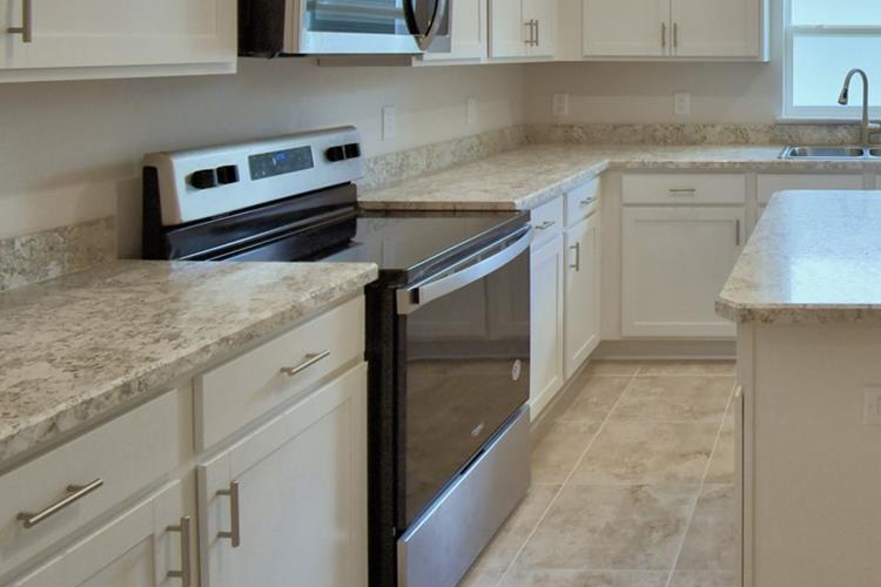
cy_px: 54
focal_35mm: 32
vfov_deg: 38.2
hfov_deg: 49.8
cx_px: 846
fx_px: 783
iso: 400
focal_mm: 10
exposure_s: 1/80
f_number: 4.5
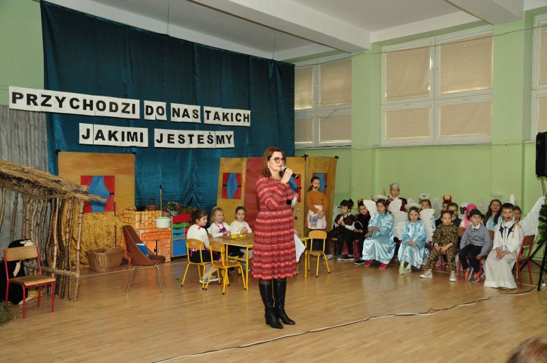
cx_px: 274
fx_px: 546
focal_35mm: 36
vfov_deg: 36.8
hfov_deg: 53.2
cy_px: 182
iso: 800
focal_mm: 24
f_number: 5.6
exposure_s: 1/60
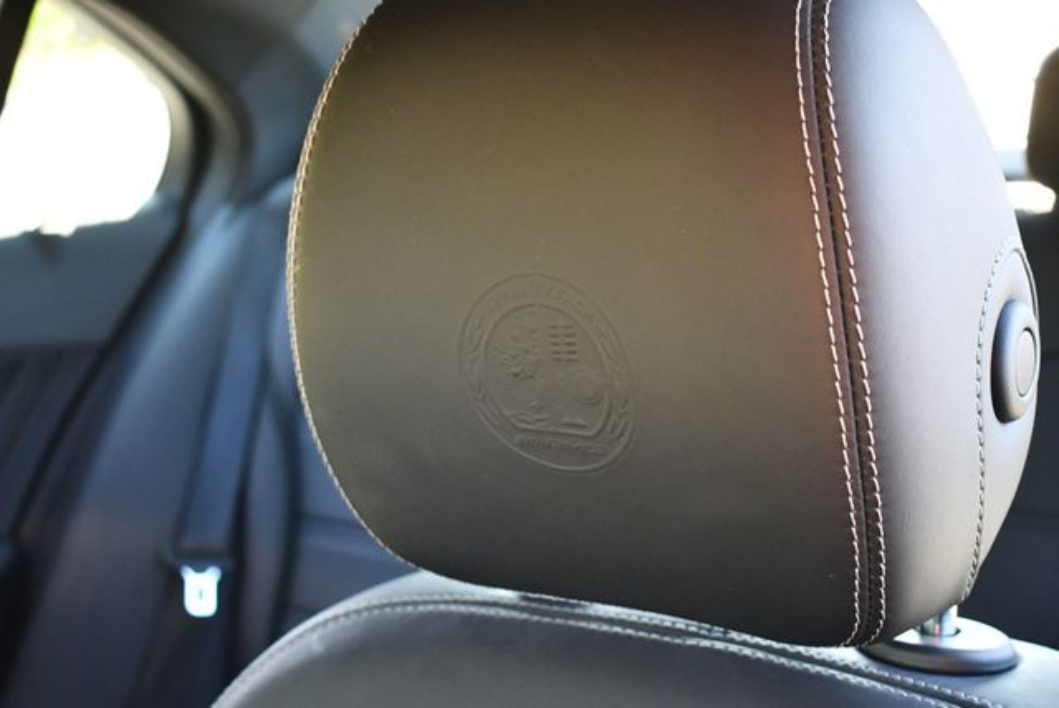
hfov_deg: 36.8
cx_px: 530
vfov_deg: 25.1
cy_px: 354
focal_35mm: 54
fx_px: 1590
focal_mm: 27
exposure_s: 1/125
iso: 1000
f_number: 4
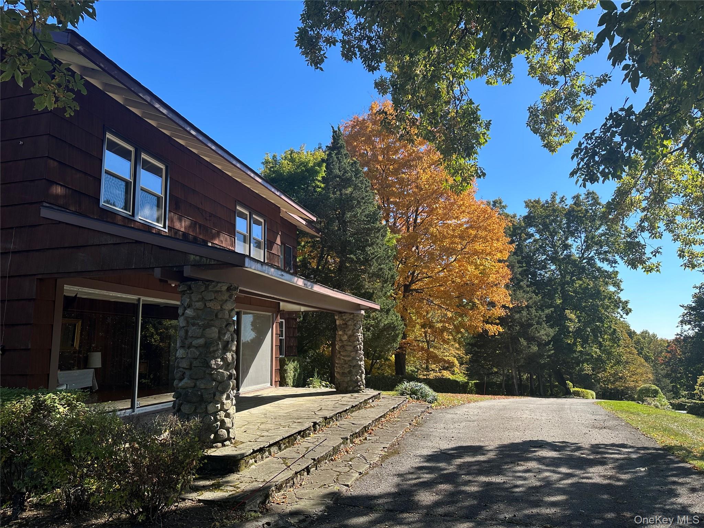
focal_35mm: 24
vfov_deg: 56.8
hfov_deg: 71.6
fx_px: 488
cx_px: 352
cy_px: 264
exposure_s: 1/1541
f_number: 1.78
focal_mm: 6.86
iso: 80
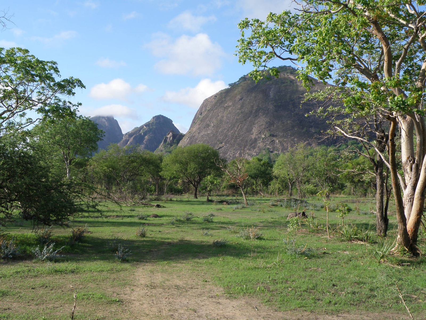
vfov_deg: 30.9
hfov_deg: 40.4
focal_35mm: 47
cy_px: 160
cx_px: 213
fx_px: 578
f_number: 5.6
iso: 64
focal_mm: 8.46
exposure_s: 1/250
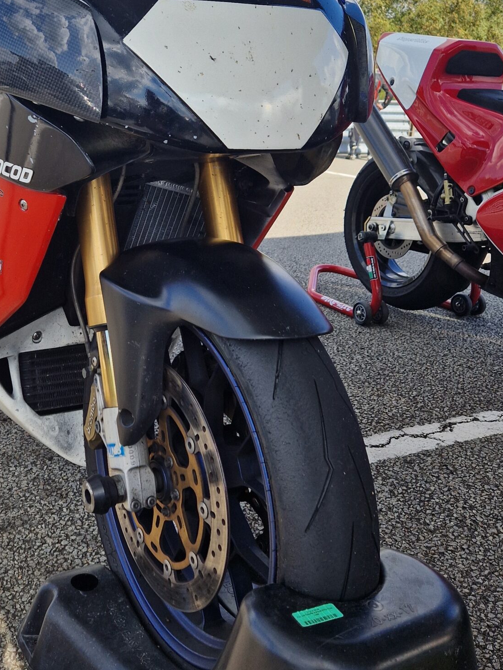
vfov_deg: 46.3
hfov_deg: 35.3
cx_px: 133
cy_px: 241
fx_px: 775
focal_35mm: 40
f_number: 1.8
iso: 50
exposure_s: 1/1136
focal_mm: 5.4
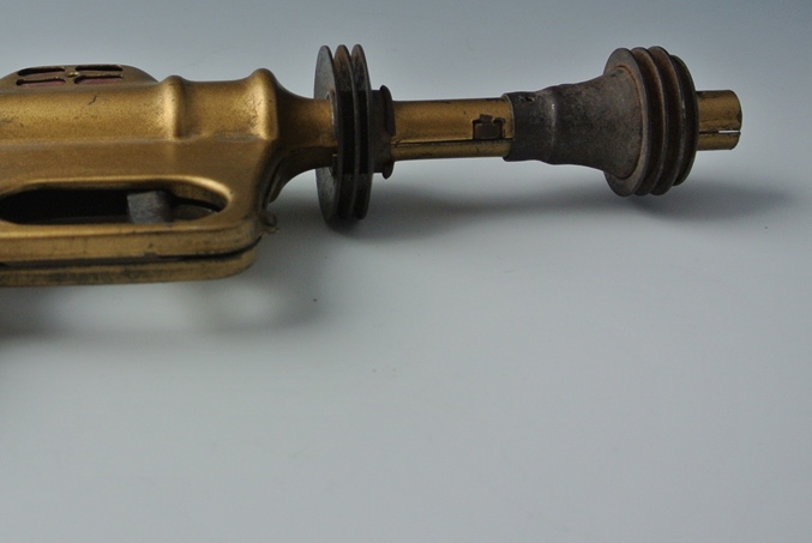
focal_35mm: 62
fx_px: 1400
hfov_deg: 31.8
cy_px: 234
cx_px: 216
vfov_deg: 21.9
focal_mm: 15.7
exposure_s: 1/125
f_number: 4.2
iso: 360
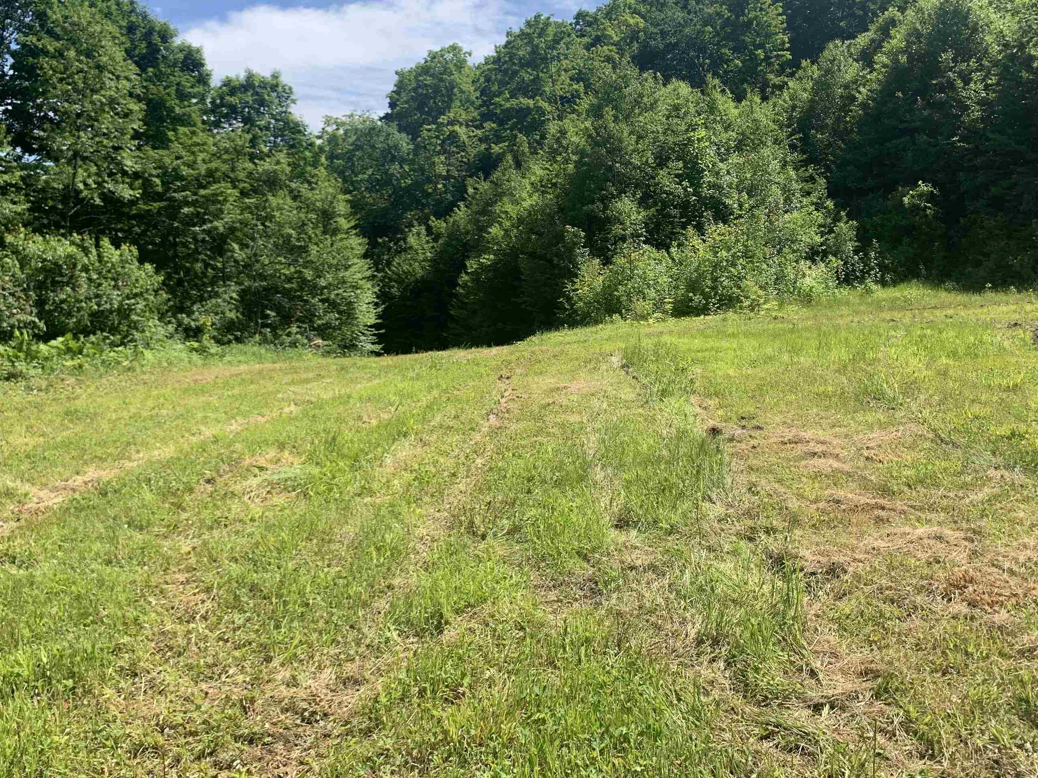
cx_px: 521
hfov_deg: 58.4
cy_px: 348
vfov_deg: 45.4
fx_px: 929
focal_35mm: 31
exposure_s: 1/1447
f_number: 1.8
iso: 25
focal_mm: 4.25
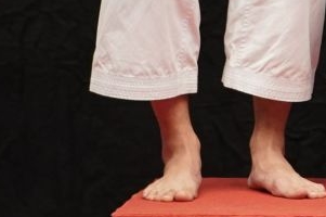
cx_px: 529
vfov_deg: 2.4
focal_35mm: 557
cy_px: -297
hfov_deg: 3.7
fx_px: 5038
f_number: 2.8
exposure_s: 1/320
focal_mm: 93
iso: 1600
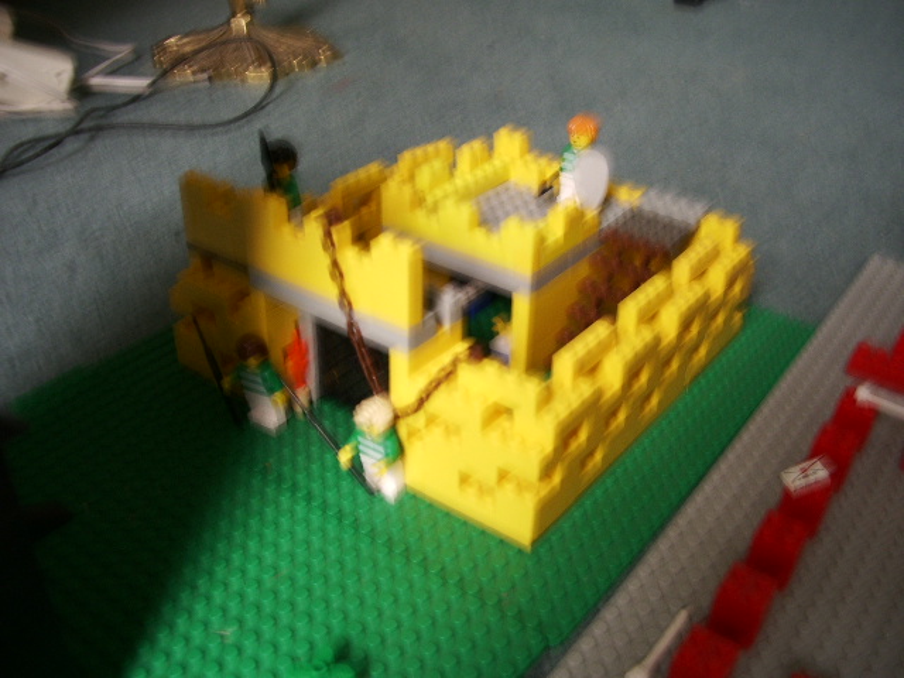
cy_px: 339
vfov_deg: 40.7
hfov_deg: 52.6
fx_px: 914
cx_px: 452
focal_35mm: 35
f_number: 2.6
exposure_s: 1/6
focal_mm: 5.8
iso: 100
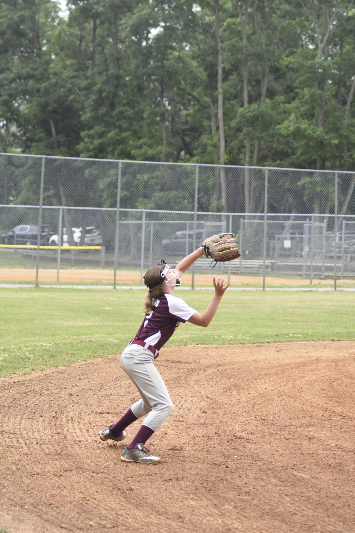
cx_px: 178
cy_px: 266
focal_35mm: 123
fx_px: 1819
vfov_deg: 16.7
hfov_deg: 11.1
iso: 800
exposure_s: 1/500
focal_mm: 82
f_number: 5.6
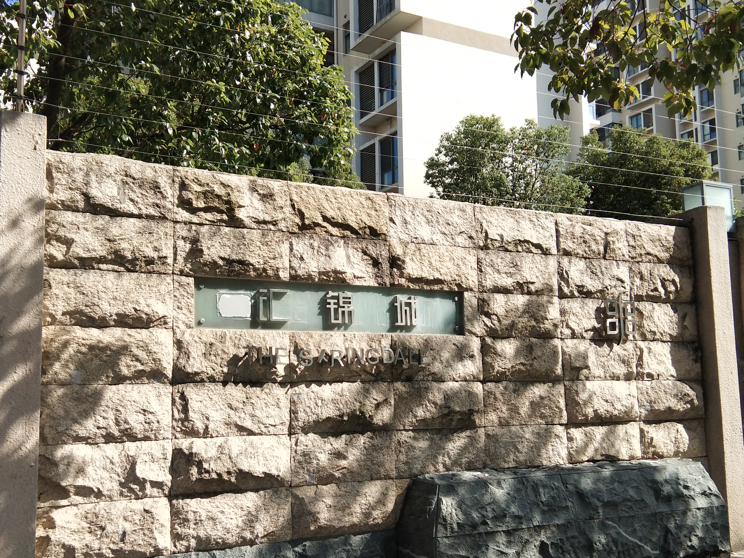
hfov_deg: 45.7
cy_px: 315
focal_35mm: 41
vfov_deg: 35.1
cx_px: 321
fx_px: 881
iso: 50
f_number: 2.2
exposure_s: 1/622
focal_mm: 3.69
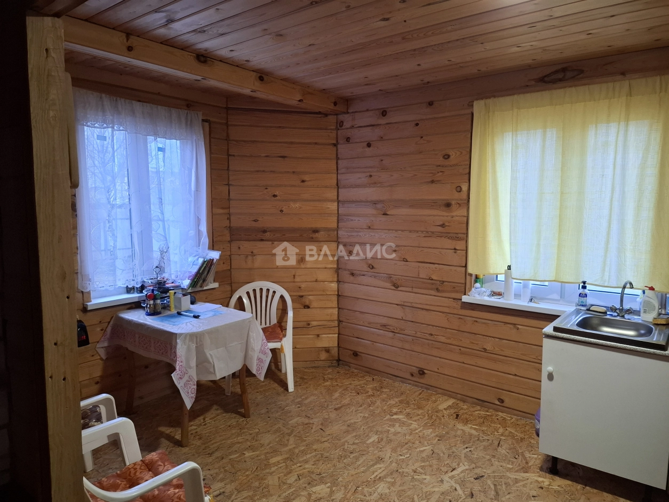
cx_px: 334
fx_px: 445
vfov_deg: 58.9
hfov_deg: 73.9
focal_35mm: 23
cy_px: 251
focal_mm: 5.54
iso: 200
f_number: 1.8
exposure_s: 1/50
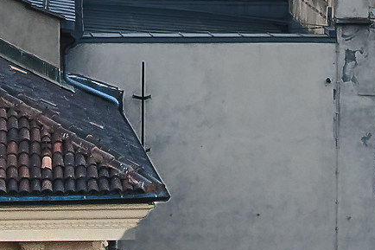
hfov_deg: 10.9
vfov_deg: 7.1
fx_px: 1957
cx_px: 41
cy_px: -183
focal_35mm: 188
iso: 800
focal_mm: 34
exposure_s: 1/100
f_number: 5.6
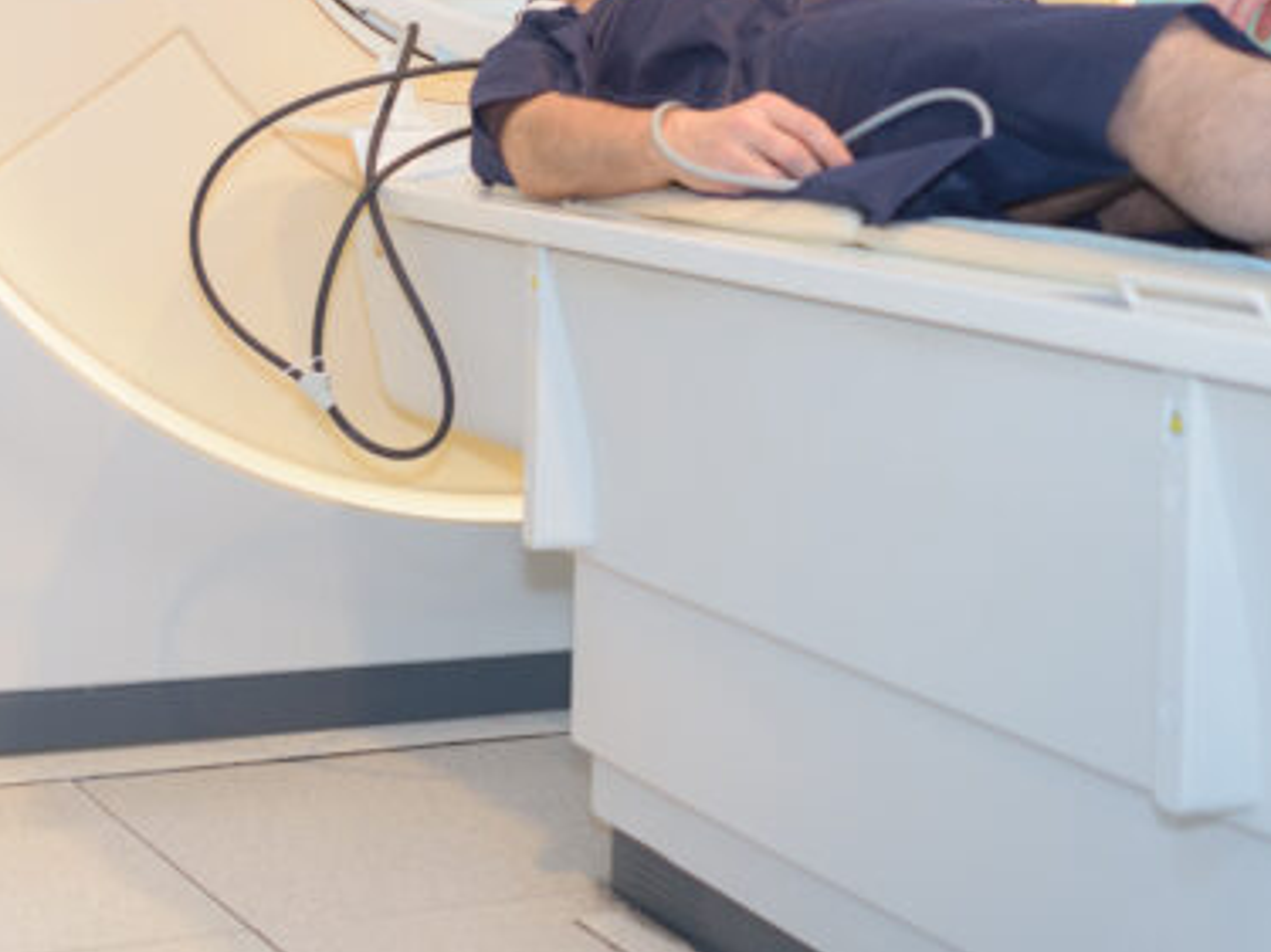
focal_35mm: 92
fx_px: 3377
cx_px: 966
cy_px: -59
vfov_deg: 15.7
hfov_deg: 21.1
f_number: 3.2
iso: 320
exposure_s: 1/100
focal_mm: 35
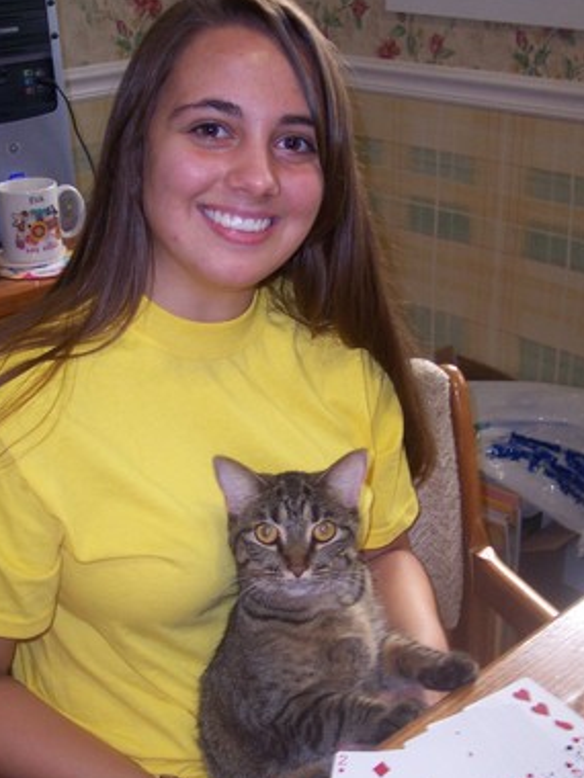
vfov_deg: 39.6
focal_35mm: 48
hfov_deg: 30.3
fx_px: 1080
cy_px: 446
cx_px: 281
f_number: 2.8
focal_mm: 8
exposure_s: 1/30
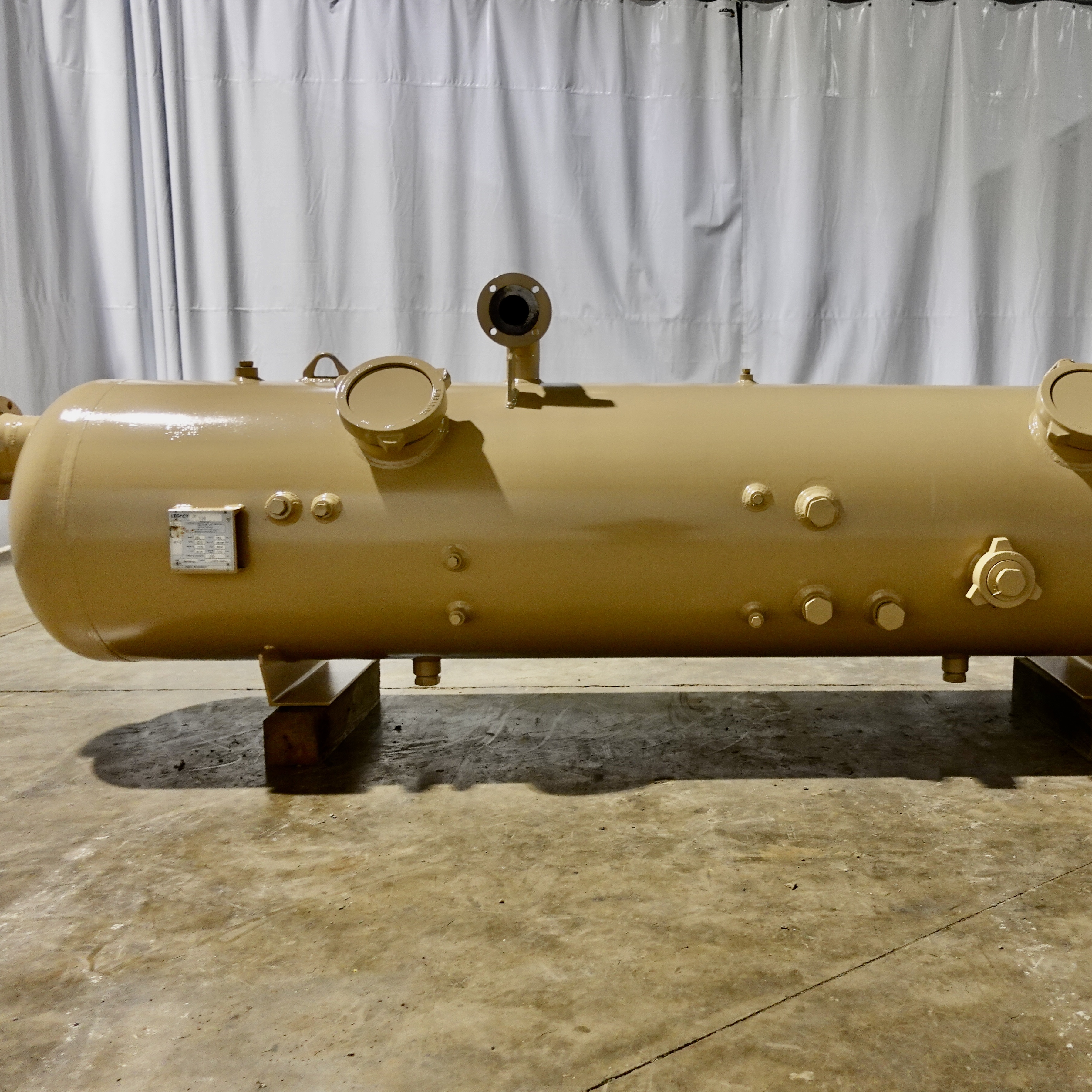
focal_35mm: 31
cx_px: 721
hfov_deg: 51.6
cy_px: 548
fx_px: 1106
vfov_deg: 52.5
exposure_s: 1/30
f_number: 1.8
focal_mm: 9.4
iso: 500
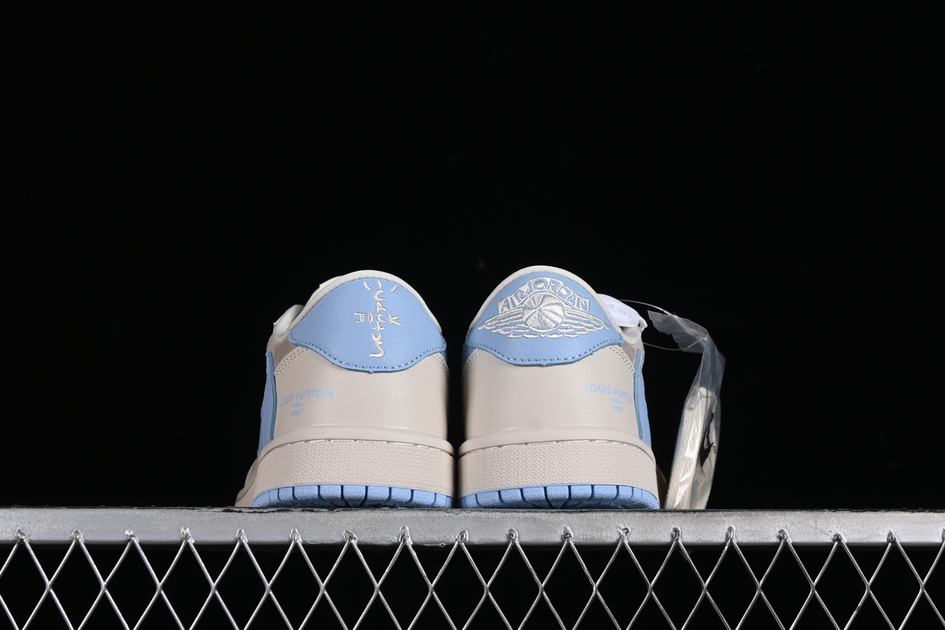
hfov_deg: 26.6
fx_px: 1995
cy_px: 314
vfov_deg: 18.0
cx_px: 468
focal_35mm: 76
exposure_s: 1/80
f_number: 8
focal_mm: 50
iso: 160
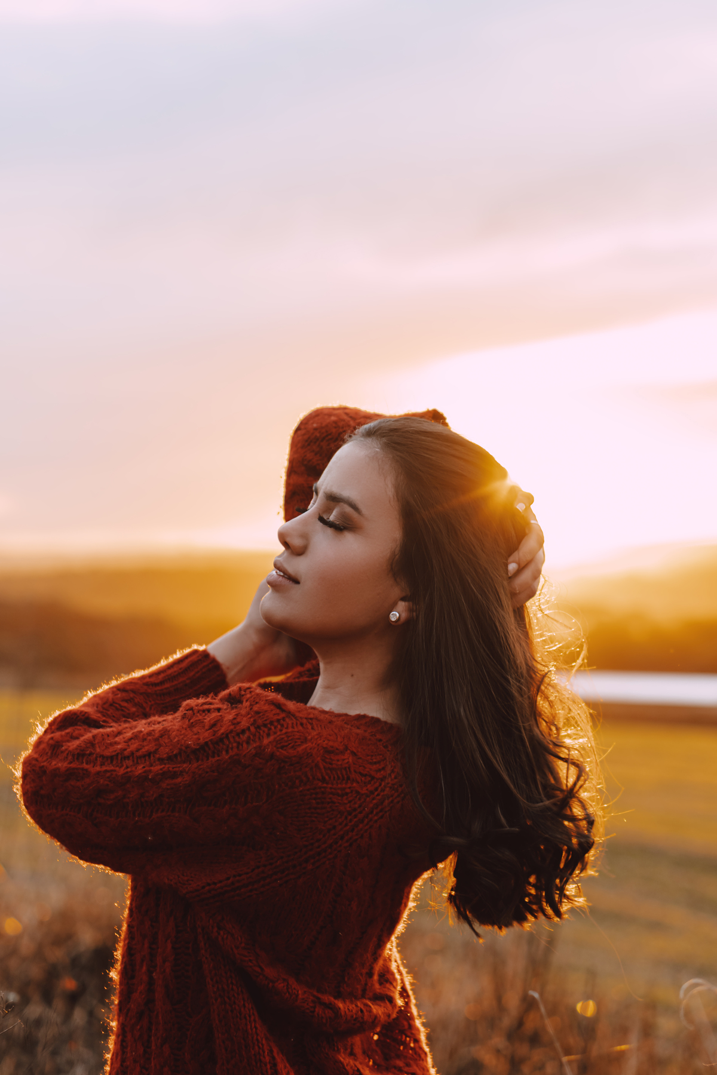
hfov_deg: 18.2
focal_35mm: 75
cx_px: 358
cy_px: 538
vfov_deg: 27.0
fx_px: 2240
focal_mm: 50
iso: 200
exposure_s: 1/160
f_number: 2.5
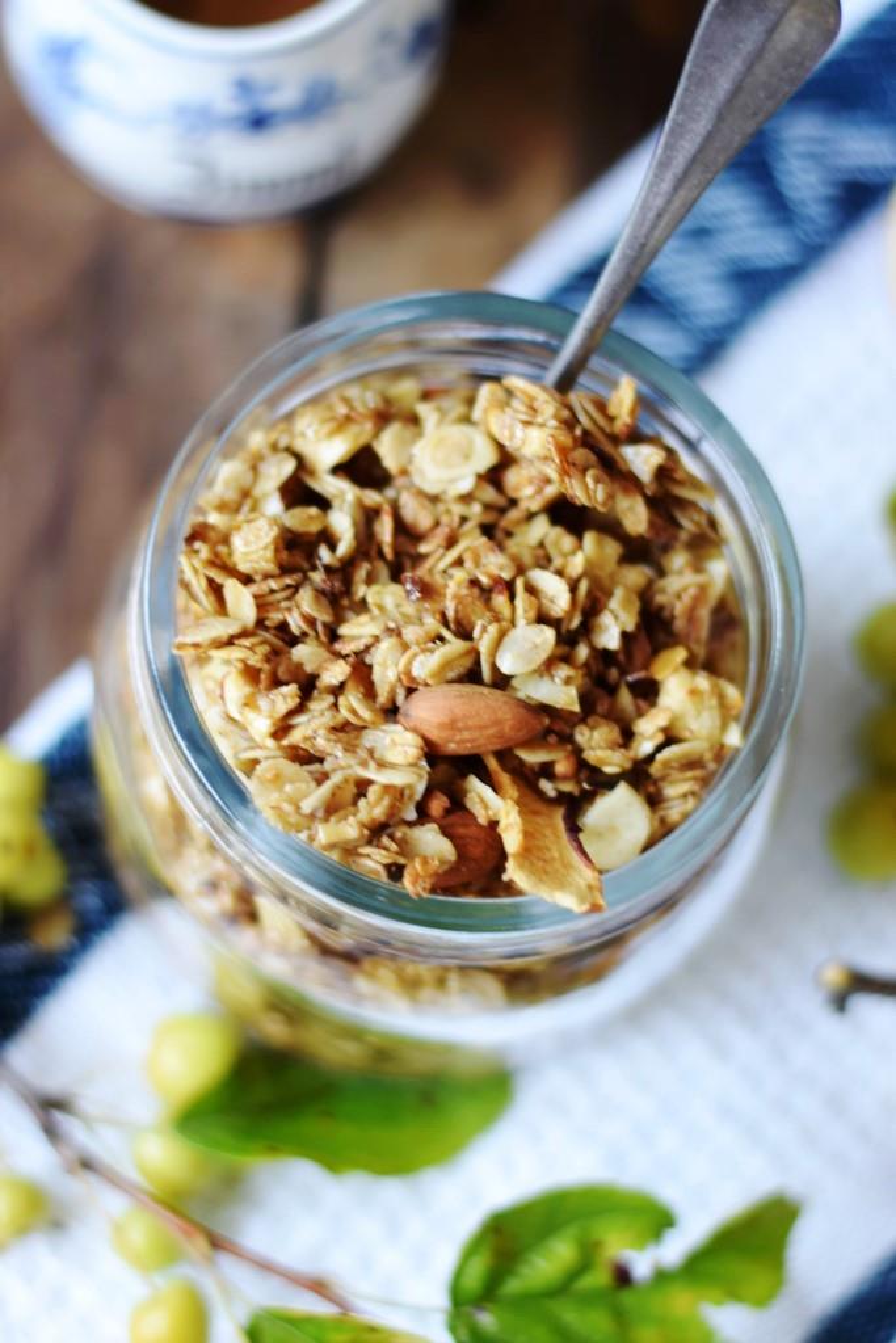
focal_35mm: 75
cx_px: 448
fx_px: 2799
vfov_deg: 27.0
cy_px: 672
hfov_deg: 18.2
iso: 100
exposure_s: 1/20
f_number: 2.2
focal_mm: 50
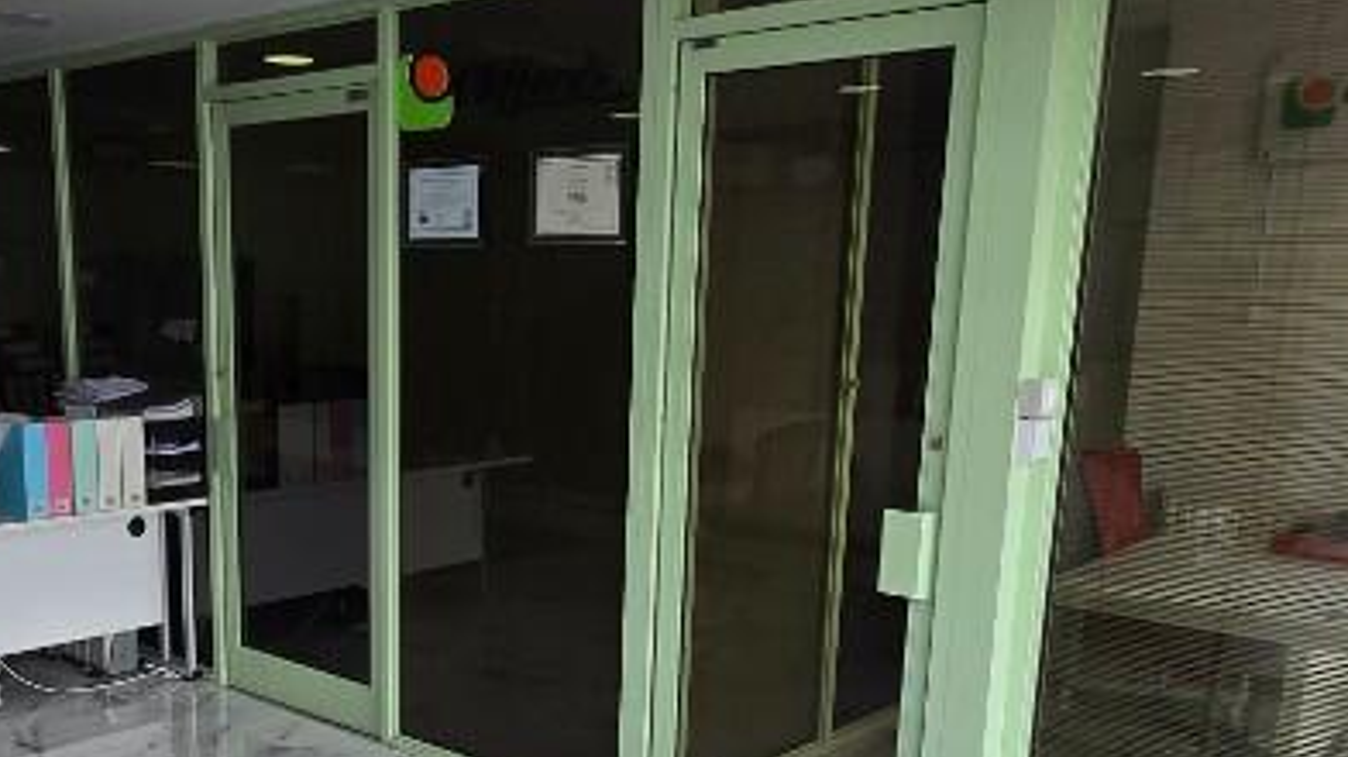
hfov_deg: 53.0
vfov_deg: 31.4
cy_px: 564
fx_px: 1322
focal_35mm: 37
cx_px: 450
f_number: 2.2
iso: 25
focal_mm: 1.7
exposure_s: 1/108
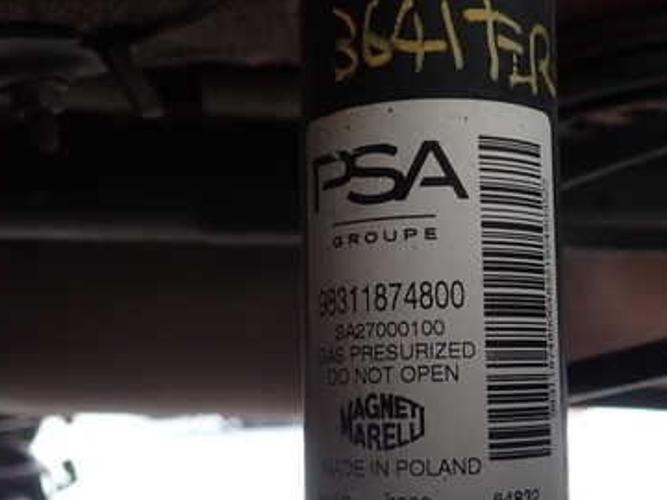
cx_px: 447
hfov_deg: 37.8
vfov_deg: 29.0
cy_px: 296
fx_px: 963
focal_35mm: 50
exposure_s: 1/60
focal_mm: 5.4
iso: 200
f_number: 2.3
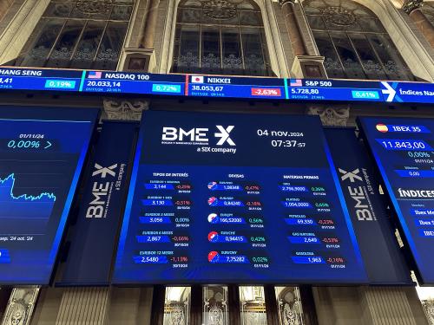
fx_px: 301
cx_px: 217
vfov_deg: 56.8
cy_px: 162
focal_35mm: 24
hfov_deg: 71.6
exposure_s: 1/60
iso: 400
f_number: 1.78
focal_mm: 6.86
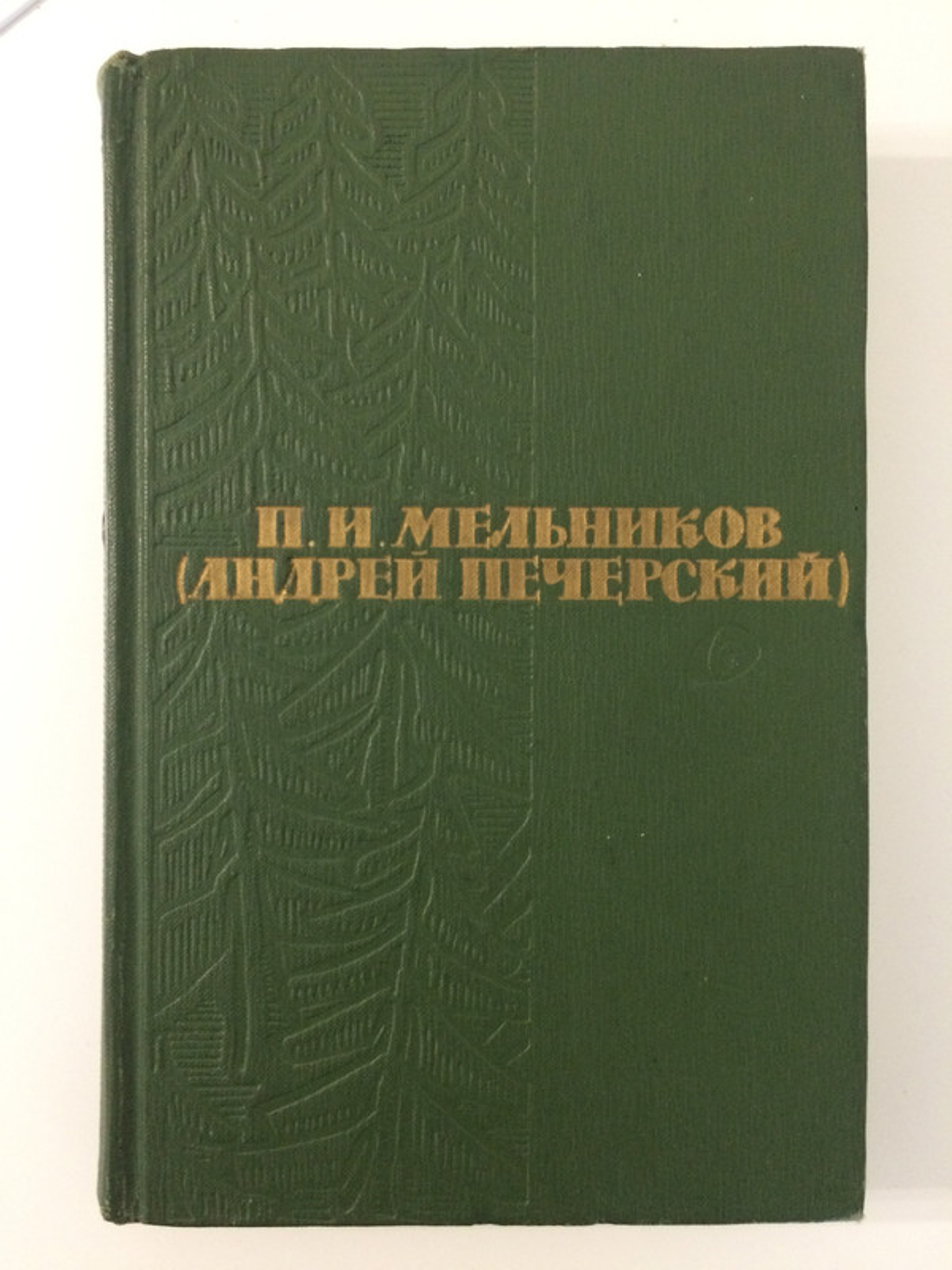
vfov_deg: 61.7
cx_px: 476
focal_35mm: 29
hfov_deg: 48.2
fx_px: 1063
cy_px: 635
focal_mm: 4.15
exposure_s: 1/20
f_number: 2.2
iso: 320
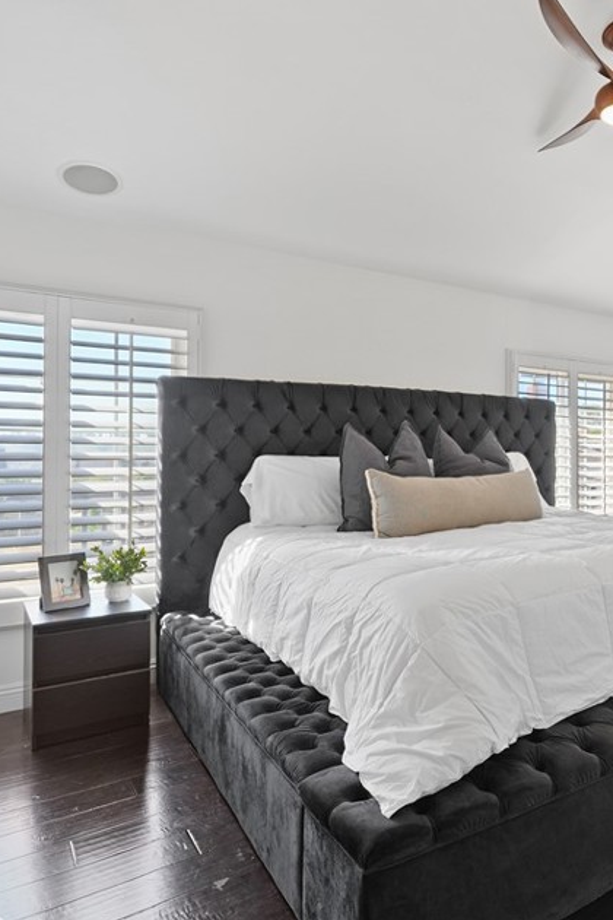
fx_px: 664
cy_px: 452
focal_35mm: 26
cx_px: 544
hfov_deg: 45.2
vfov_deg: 69.4
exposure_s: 1/15
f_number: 5
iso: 320
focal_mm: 16
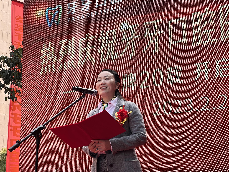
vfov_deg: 19.1
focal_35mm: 77
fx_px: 509
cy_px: 86
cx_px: 114
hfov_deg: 25.3
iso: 32
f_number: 2.8
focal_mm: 9
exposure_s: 1/99
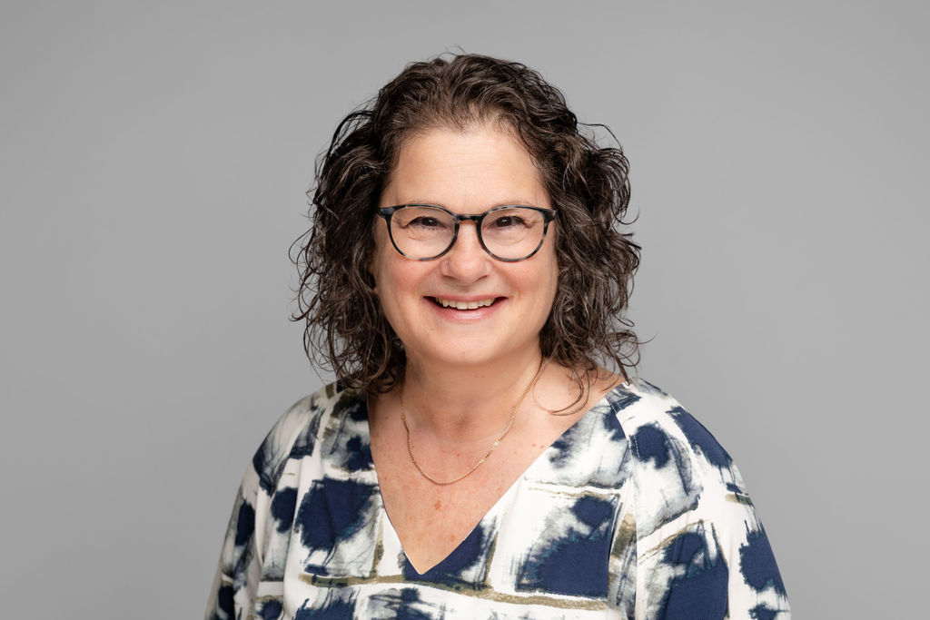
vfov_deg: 18.2
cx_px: 465
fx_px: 1938
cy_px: 310
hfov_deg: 27.0
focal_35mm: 75
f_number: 5
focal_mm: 75
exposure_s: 1/200
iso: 50
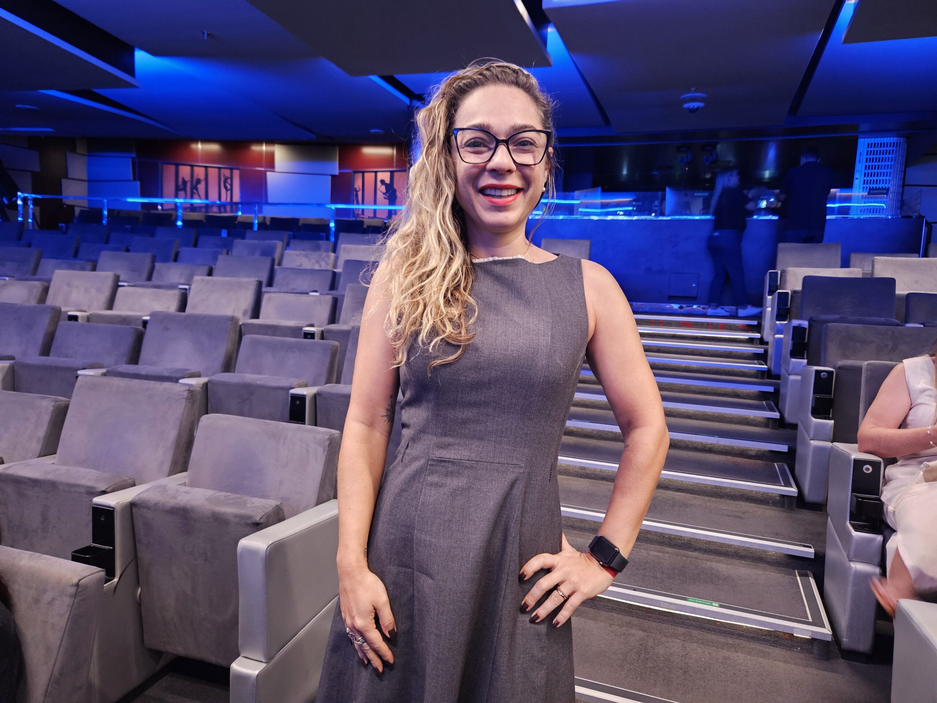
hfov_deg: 73.9
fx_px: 623
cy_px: 352
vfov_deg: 58.9
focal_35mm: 23
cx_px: 468
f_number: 1.8
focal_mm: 5.4
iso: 640
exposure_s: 1/24
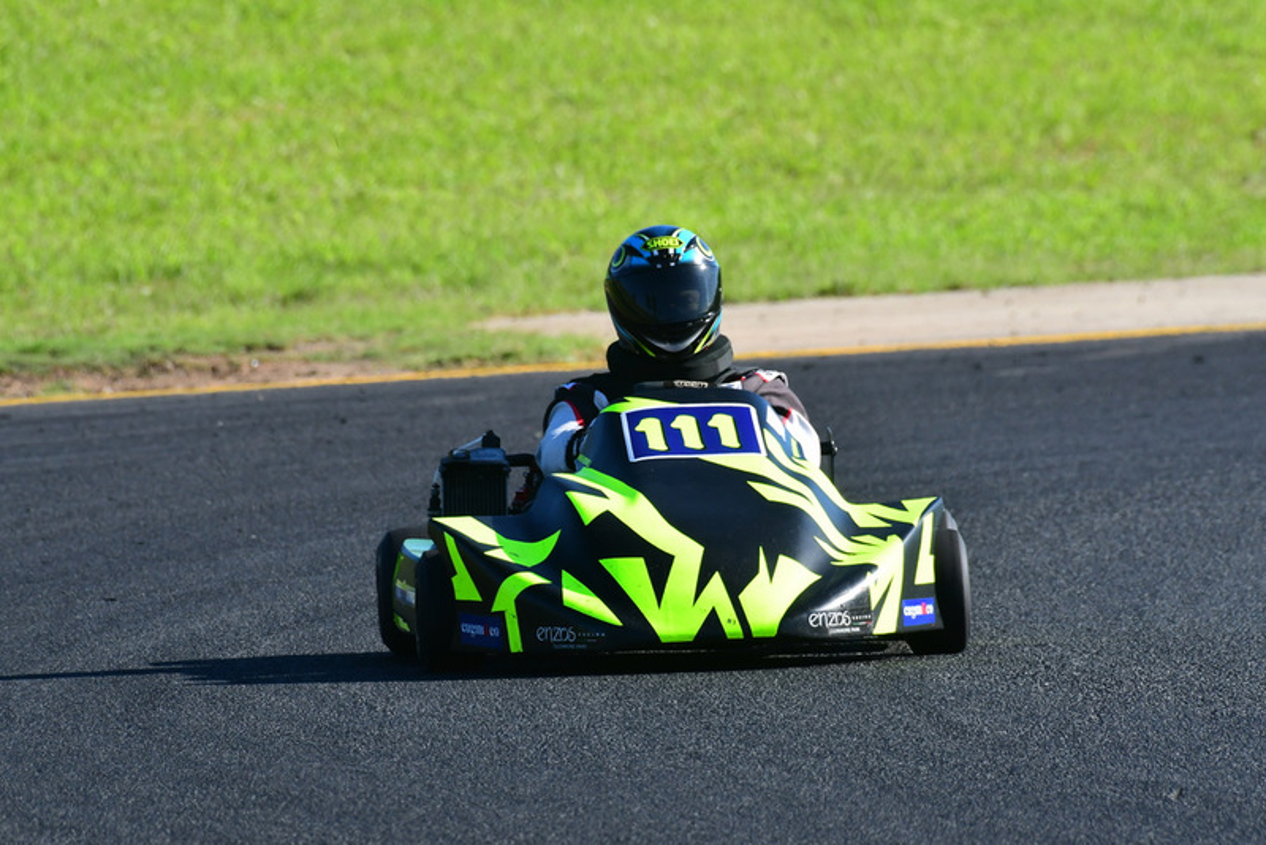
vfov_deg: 1.8
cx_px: 633
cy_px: 422
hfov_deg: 2.7
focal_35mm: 750
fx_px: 26383
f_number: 10
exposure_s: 1/640
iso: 640
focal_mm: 500
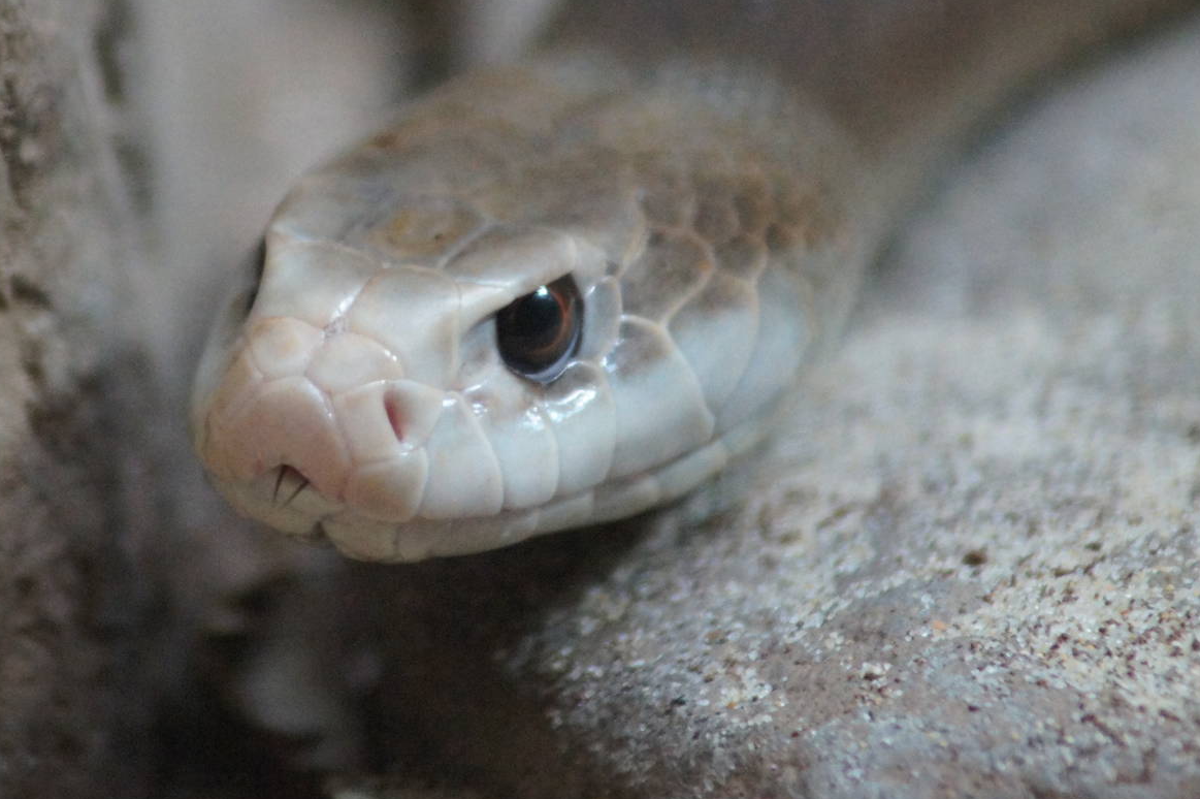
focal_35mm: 619
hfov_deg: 3.3
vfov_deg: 2.2
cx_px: 434
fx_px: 20621
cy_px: 257
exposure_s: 1/500
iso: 3200
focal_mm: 300
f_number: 5.6
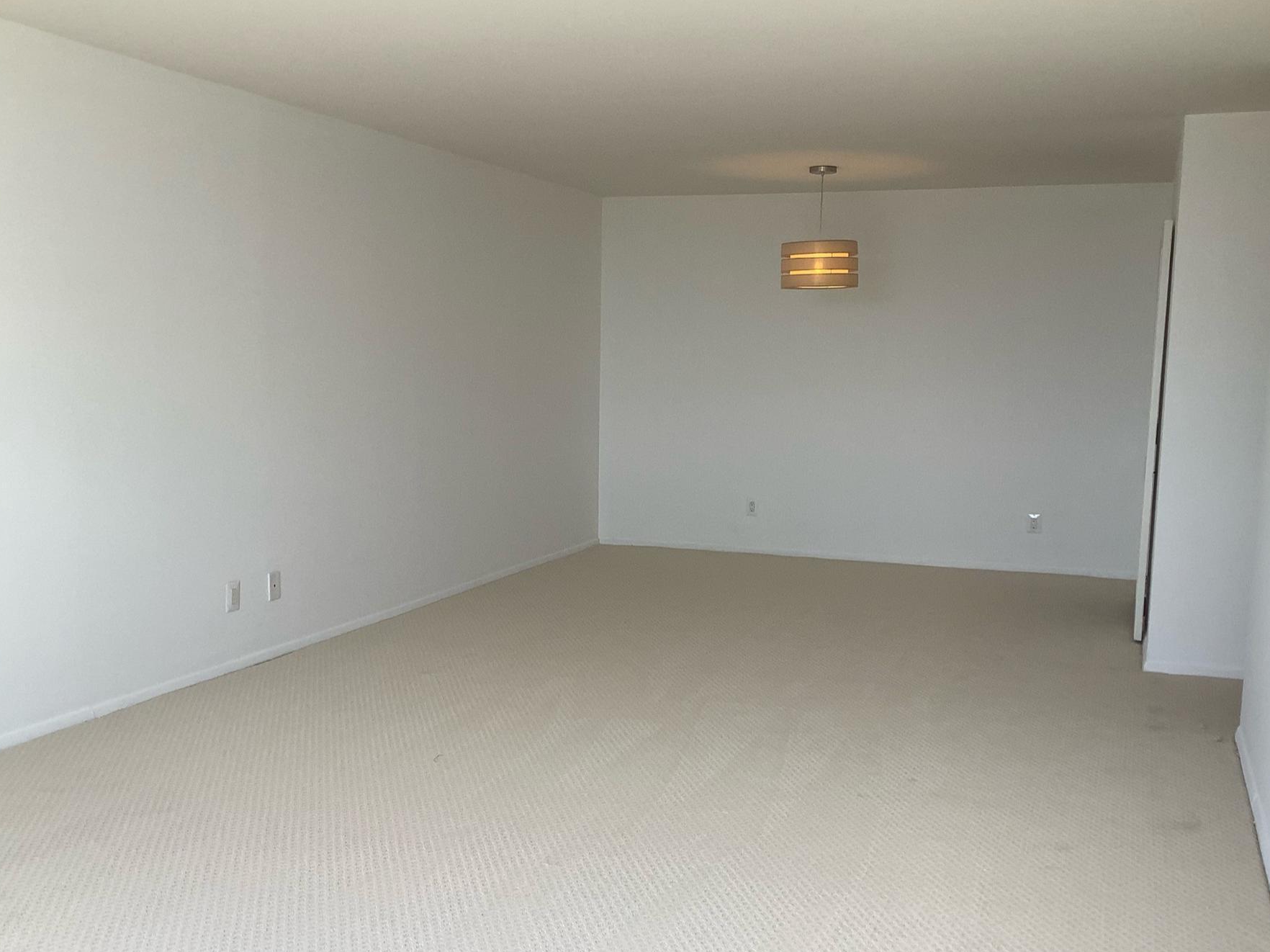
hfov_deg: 51.3
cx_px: 670
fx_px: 1320
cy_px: 534
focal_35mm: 36
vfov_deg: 39.6
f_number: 2.4
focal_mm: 3.3
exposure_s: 1/120
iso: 32
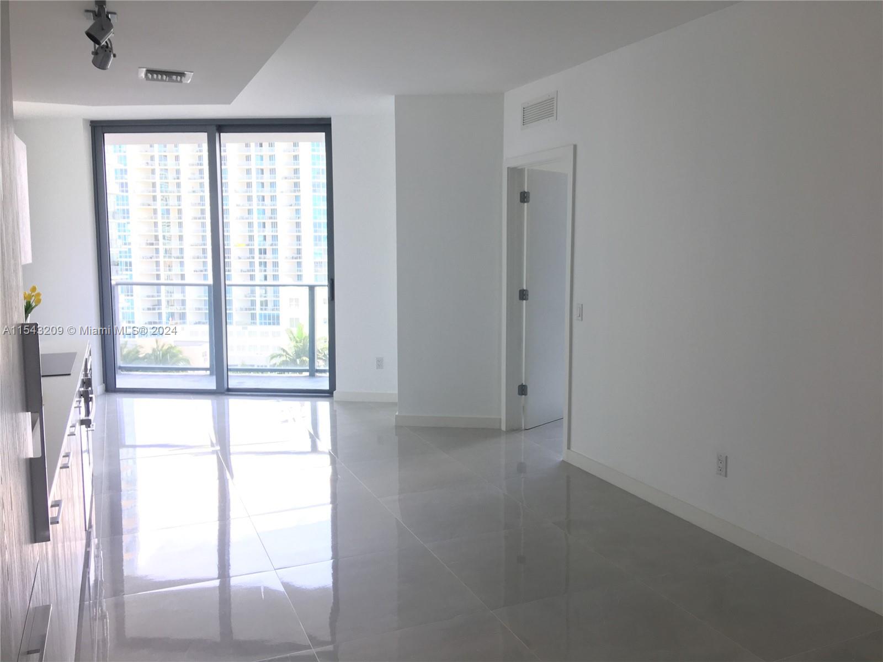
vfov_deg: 48.2
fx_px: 740
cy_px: 331
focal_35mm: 29
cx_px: 442
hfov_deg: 61.7
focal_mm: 4.15
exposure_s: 1/40
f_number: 2.2
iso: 32
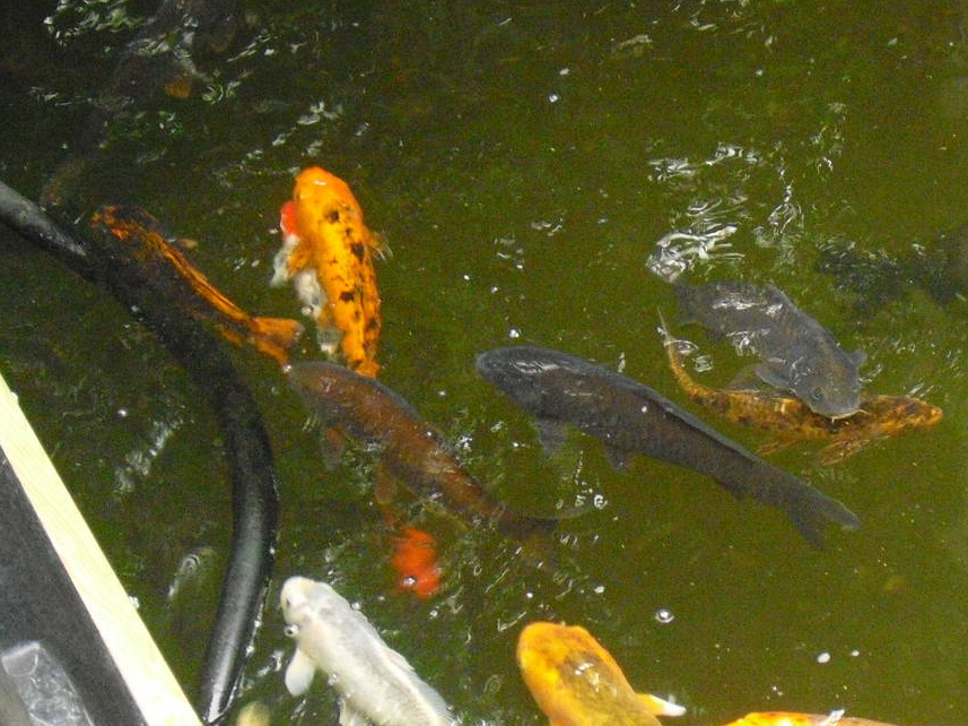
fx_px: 2767
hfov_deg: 19.6
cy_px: 612
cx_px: 806
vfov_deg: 14.8
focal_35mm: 99
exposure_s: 1/50
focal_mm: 9.4
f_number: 3.8
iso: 800
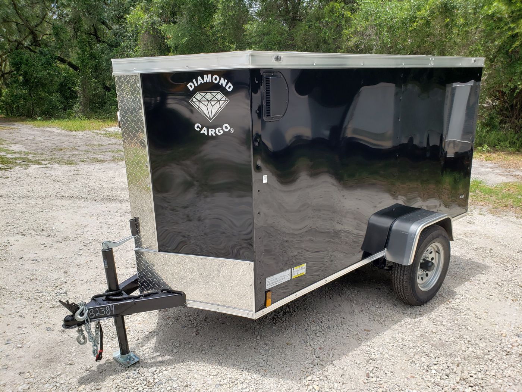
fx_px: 392
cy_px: 196
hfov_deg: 67.3
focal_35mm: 26
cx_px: 261
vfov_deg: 53.1
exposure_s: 1/1002
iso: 50
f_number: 2.4
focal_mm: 4.3
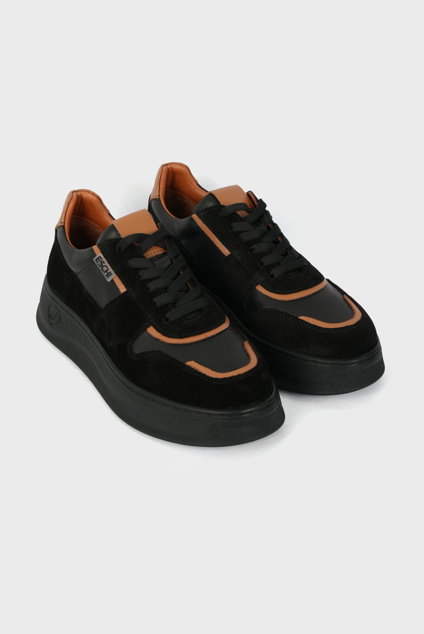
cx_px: 212
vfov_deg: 28.8
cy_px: 317
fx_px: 1235
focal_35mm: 70
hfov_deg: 19.5
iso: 50
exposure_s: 1/100
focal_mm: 70
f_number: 22
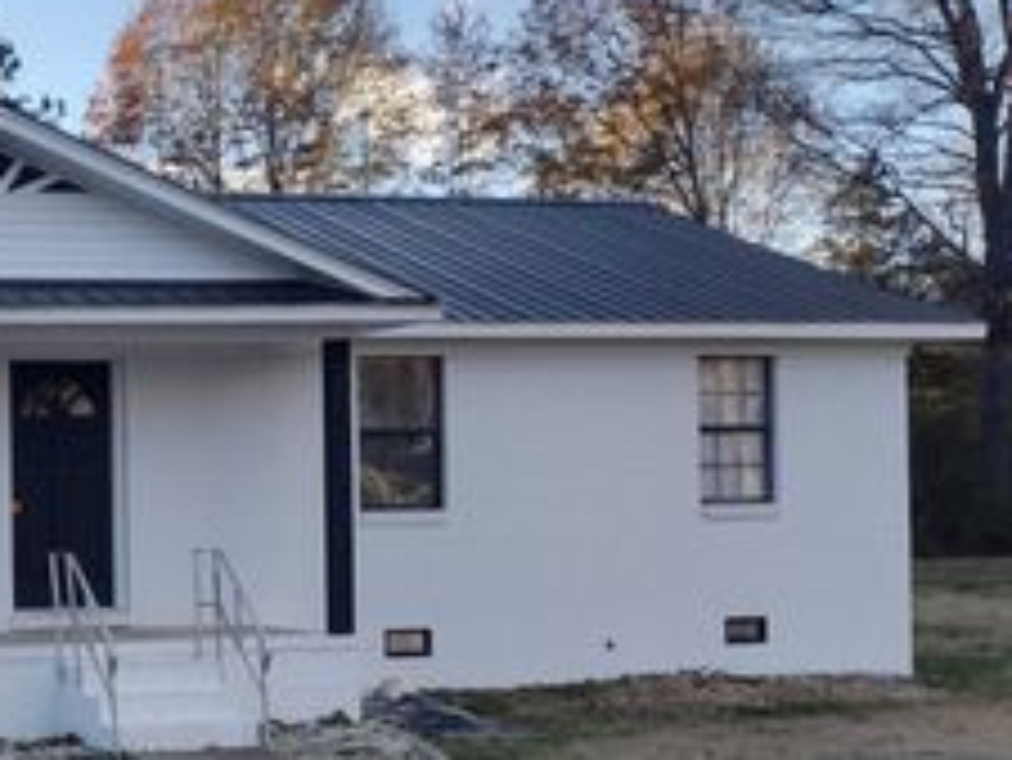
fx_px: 1755
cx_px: -90
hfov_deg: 29.2
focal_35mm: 60
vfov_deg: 24.3
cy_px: 497
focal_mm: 4.71
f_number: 1.7
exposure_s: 1/899
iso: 100
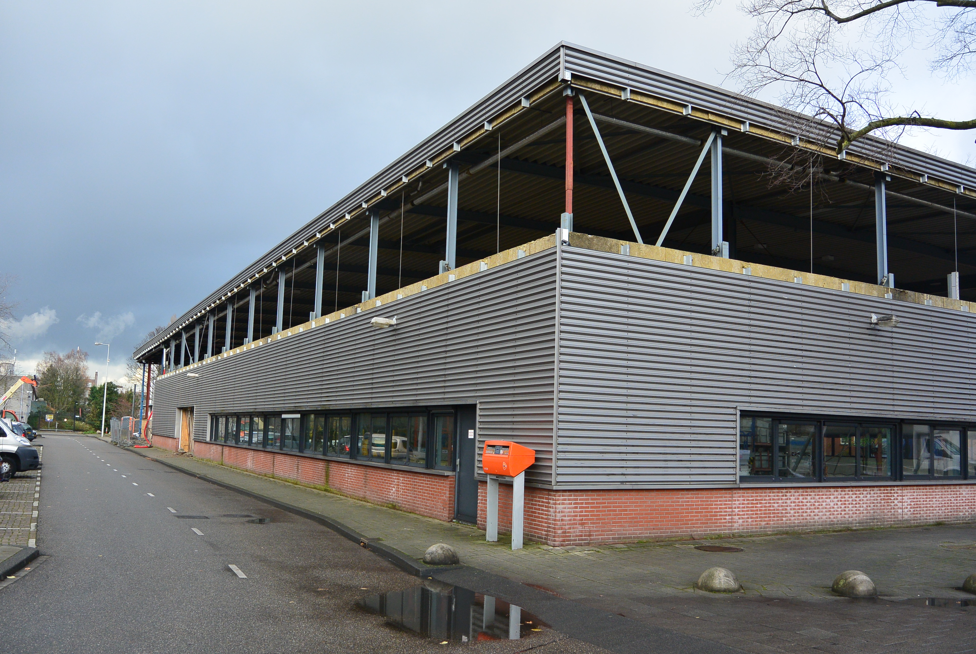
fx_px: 787
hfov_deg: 63.6
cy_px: 327
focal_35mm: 29
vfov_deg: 45.1
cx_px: 488
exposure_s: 1/250
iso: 200
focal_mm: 11
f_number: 4
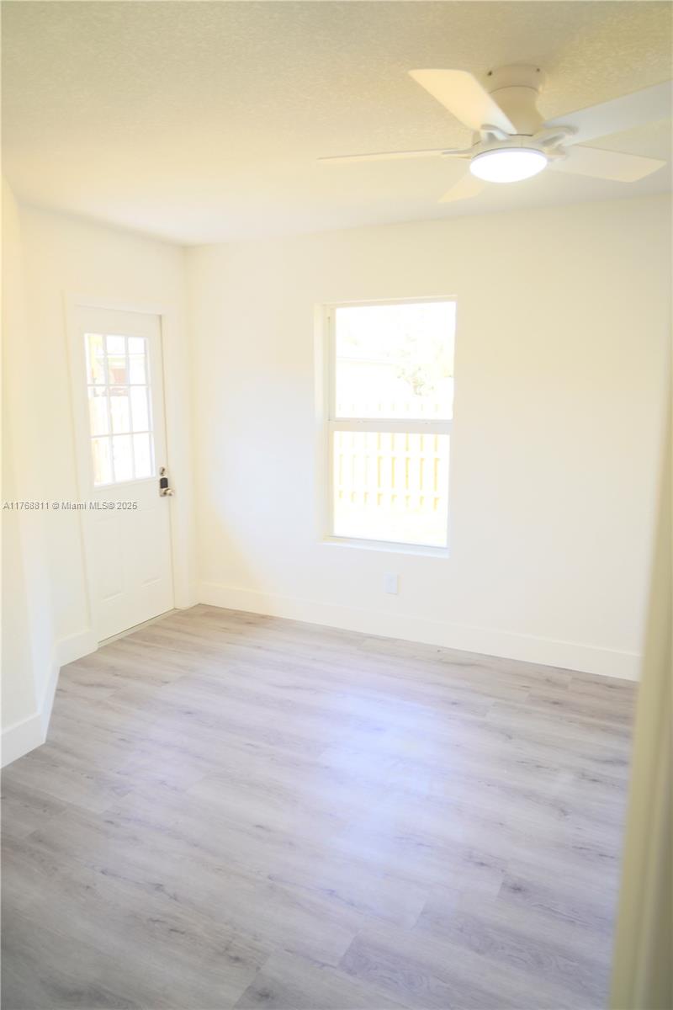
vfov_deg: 73.7
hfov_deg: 53.1
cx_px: 336
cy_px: 505
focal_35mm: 24
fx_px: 673
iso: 100
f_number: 3.5
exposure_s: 1/30
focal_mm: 24
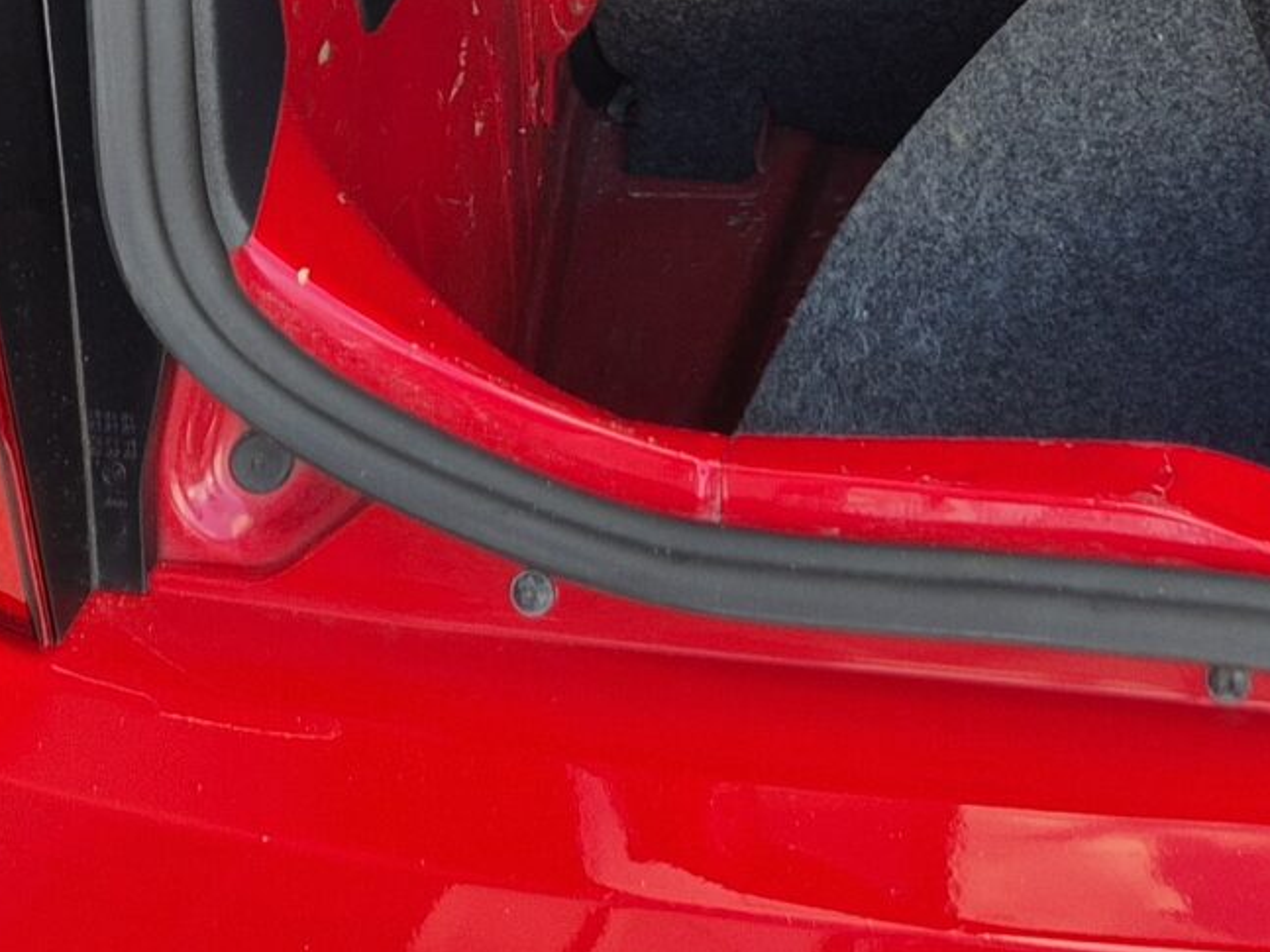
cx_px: 1539
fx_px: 3338
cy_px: -697
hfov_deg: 20.1
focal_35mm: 91
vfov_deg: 14.5
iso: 64
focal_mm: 5.4
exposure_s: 1/180
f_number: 1.8
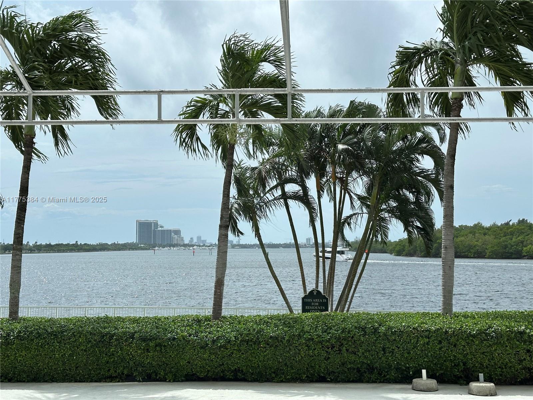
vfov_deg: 30.3
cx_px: 266
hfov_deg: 39.7
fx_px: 739
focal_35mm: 48
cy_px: 200
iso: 64
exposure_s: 1/3597
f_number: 1.78
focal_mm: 6.86
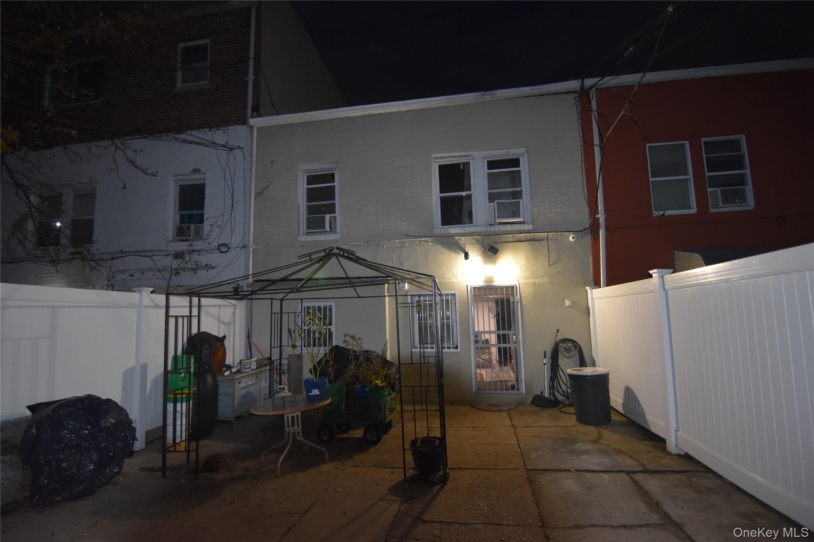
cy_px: 271
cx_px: 407
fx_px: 373
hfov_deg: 95.0
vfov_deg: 72.0
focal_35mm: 16
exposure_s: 1/125
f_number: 2.8
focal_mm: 11
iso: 1250
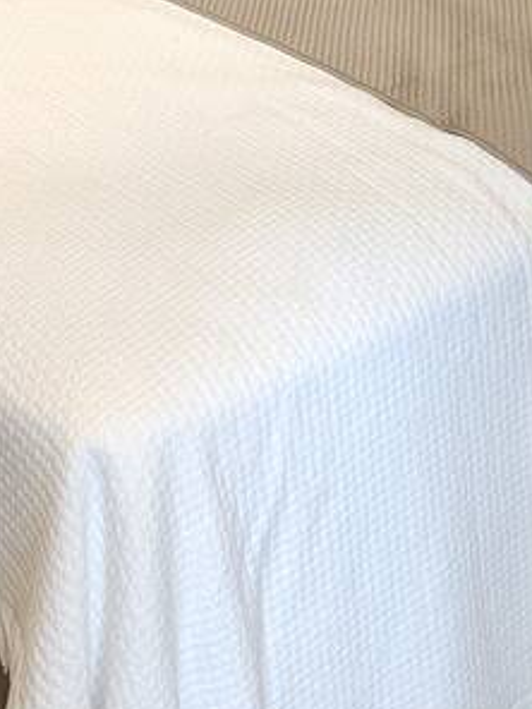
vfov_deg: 19.9
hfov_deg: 17.4
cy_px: -378
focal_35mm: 84
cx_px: 422
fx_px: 1721
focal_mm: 6.57
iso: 409
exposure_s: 1/120
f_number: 1.6
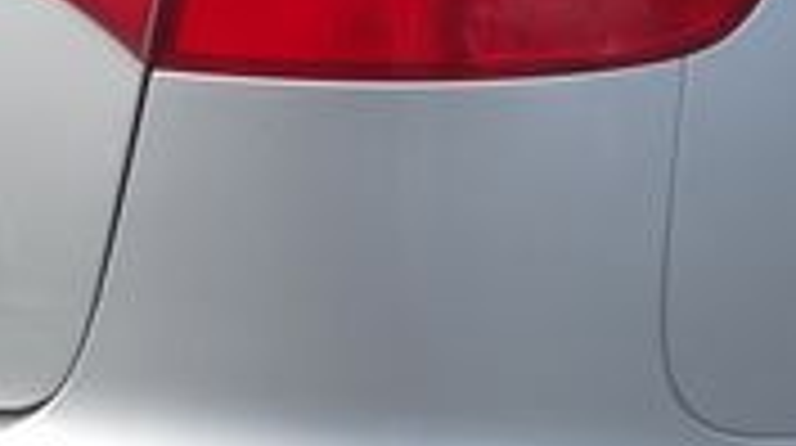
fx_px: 3583
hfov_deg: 12.5
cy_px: 2
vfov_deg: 7.1
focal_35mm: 170
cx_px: 787
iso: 125
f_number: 5.6
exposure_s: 1/160
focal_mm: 10.4
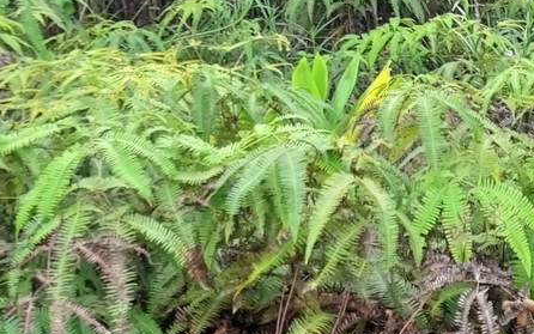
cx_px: 441
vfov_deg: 16.2
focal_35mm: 73
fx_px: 1063
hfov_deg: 27.5
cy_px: -178
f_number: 1.8
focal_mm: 4.6
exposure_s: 1/60
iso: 125
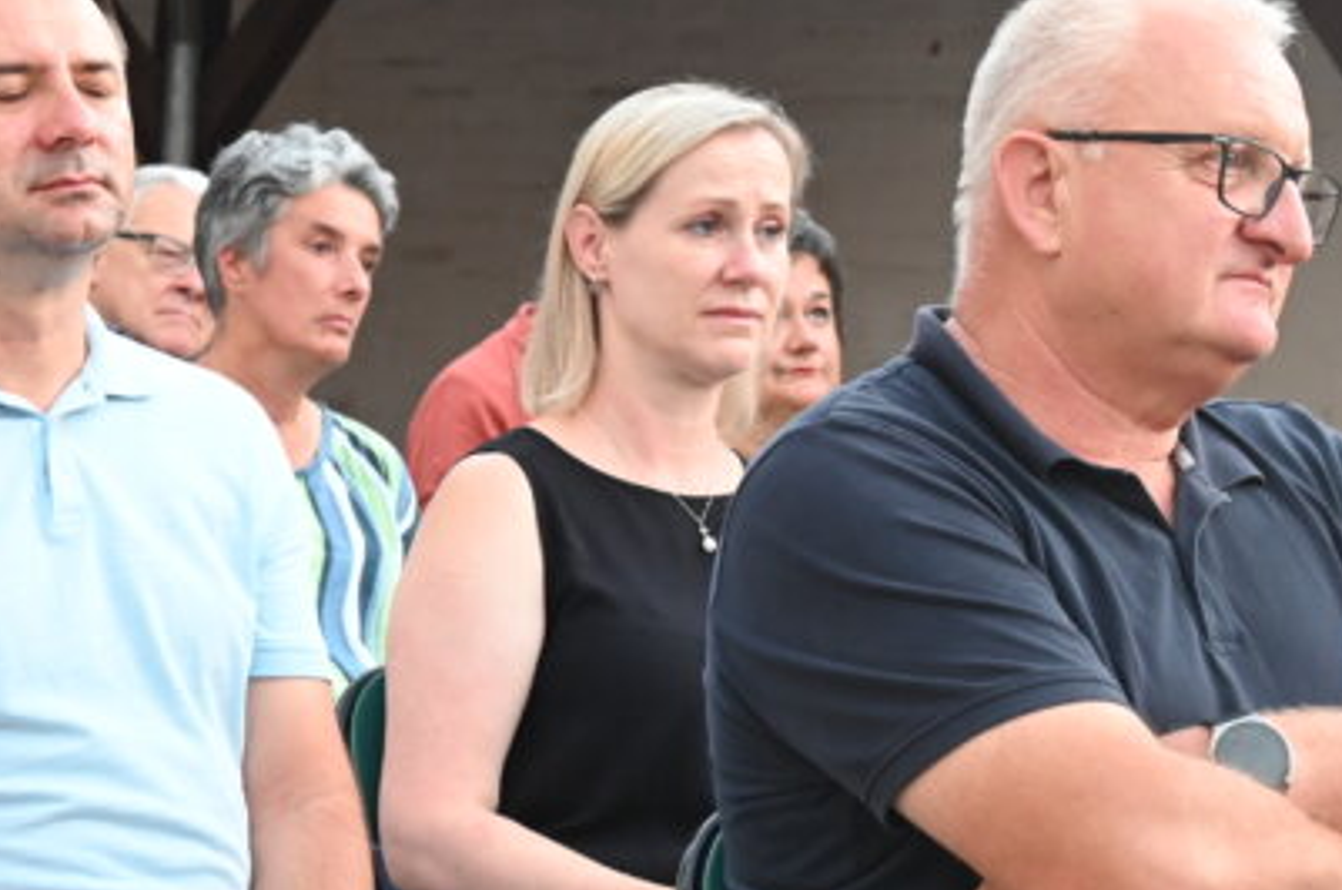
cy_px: 811
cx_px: 295
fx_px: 4280
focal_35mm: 115
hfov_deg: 17.7
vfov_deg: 11.8
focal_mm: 45
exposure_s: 1/50
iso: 3200
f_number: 5.3
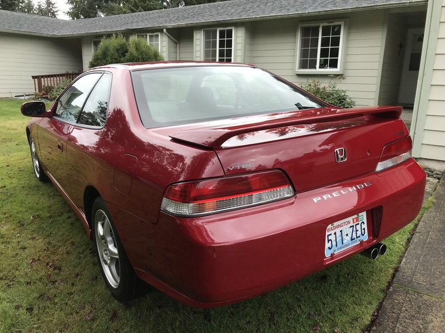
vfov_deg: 49.7
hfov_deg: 63.4
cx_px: 222
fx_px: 360
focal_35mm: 28
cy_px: 166
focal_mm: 3.99
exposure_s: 1/230
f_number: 1.8
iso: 20
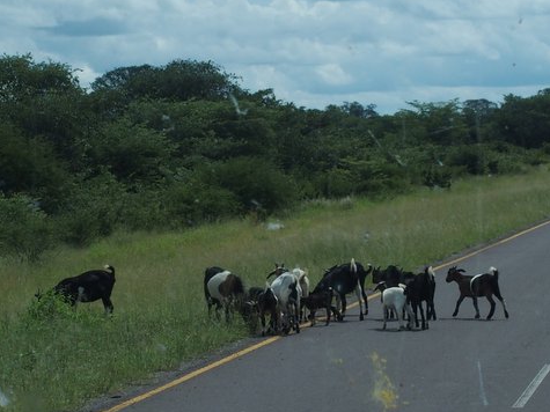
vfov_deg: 15.9
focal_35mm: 93
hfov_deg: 21.1
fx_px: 1477
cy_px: 207
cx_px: 276
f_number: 5
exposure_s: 1/1000
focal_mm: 19.6
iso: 100
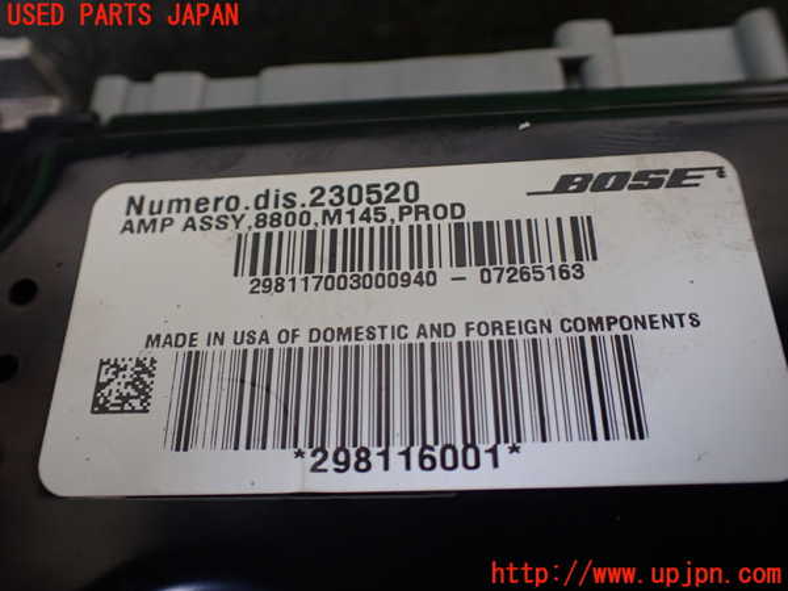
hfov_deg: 60.0
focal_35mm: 30
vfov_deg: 46.8
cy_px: 296
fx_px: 683
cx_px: 394
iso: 250
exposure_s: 1/125
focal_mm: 5.4
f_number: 2.3
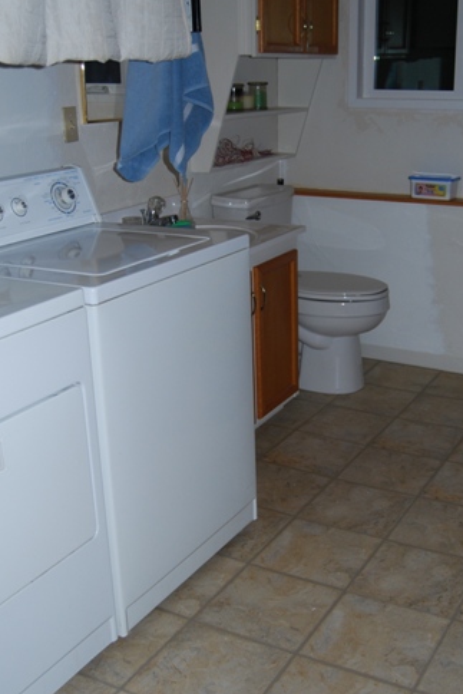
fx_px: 880
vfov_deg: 43.0
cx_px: 272
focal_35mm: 46
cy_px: 351
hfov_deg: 29.4
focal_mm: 23
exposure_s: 1/60
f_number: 3.8
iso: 200
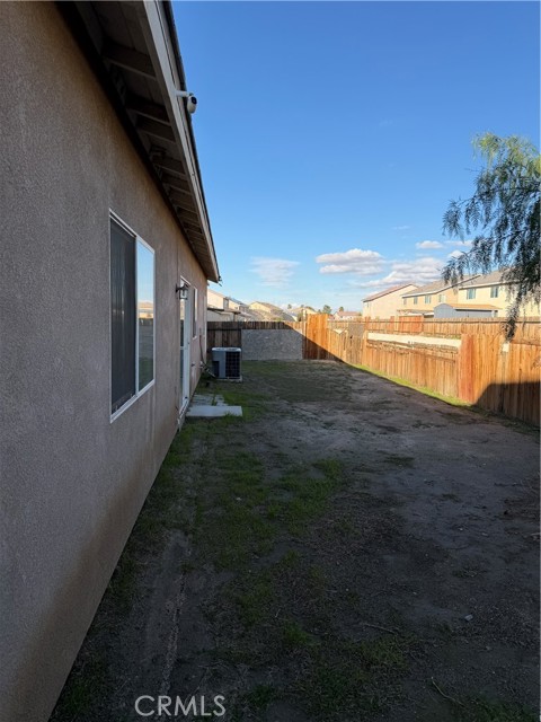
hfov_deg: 56.8
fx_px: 500
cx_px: 270
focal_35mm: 24
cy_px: 361
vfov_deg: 71.6
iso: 80
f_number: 1.78
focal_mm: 6.76
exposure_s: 1/2907
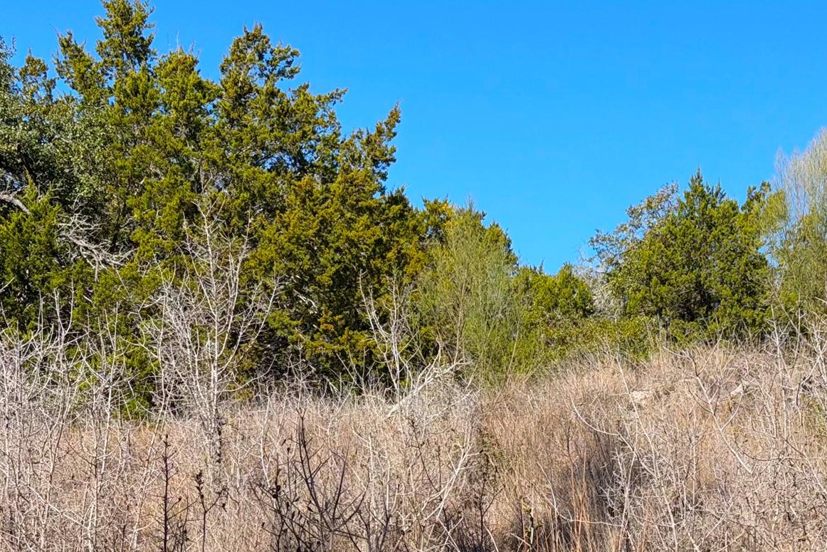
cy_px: 405
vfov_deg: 15.5
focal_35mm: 88
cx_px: 500
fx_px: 2022
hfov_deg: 23.1
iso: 64
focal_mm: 6.76
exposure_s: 1/3704
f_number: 1.78
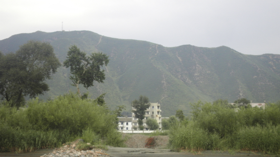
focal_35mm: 88
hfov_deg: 24.2
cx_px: 140
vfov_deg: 13.7
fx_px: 653
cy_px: 99
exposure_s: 1/160
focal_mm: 14.1
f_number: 5.4
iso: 100
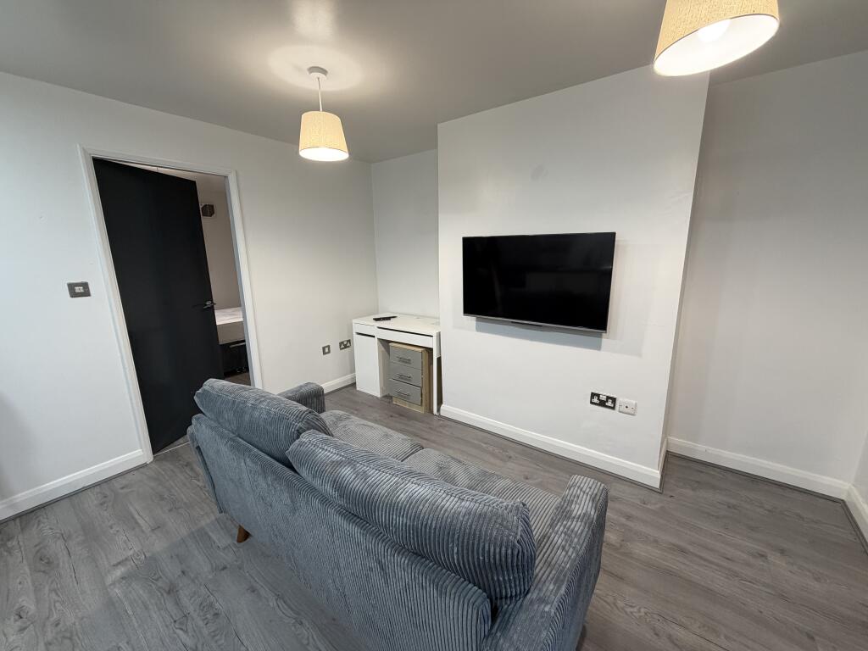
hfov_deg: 102.1
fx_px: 351
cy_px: 326
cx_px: 434
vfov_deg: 85.7
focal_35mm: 14
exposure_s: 1/50
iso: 160
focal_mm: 2.22
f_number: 2.2
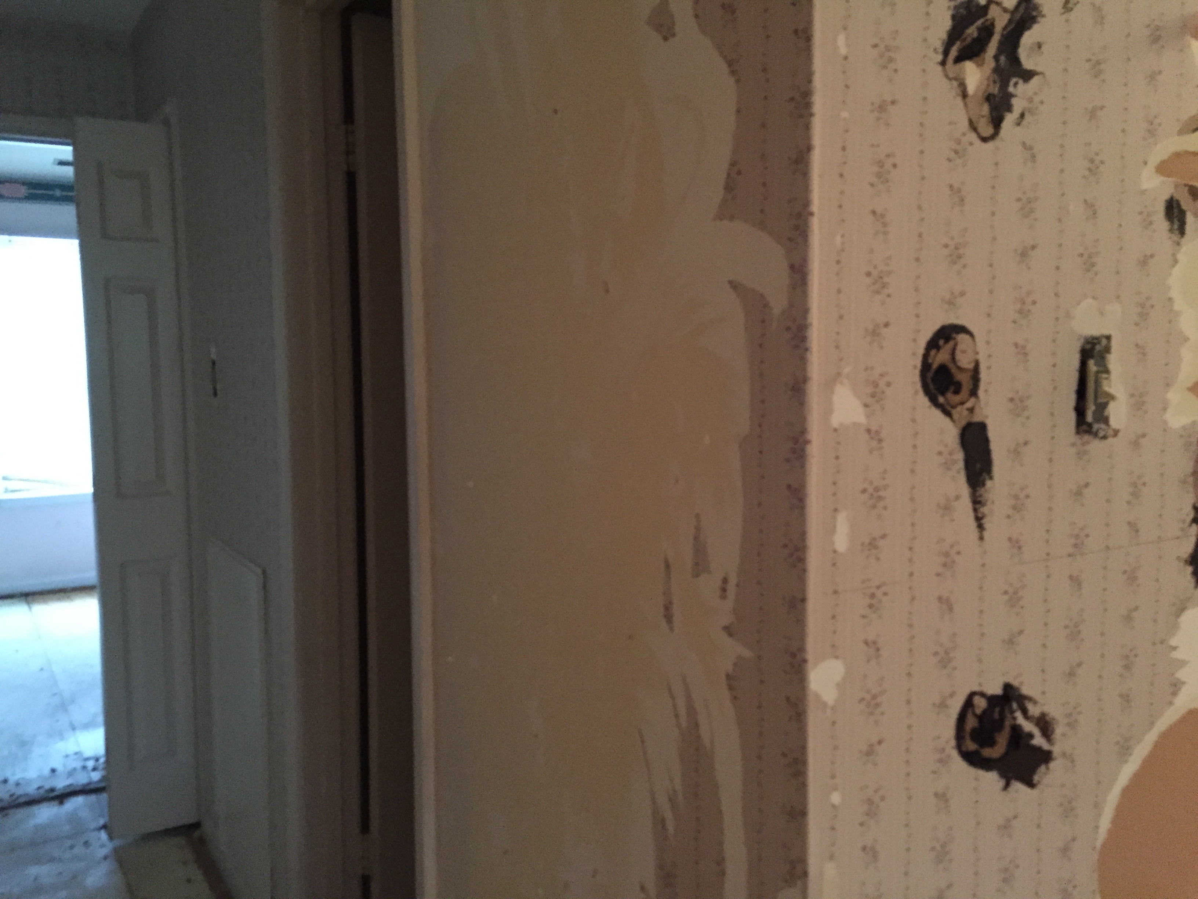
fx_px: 1004
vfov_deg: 48.2
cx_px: 599
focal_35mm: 29
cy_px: 450
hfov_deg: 61.7
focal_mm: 4.15
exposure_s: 1/15
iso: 500
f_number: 2.2
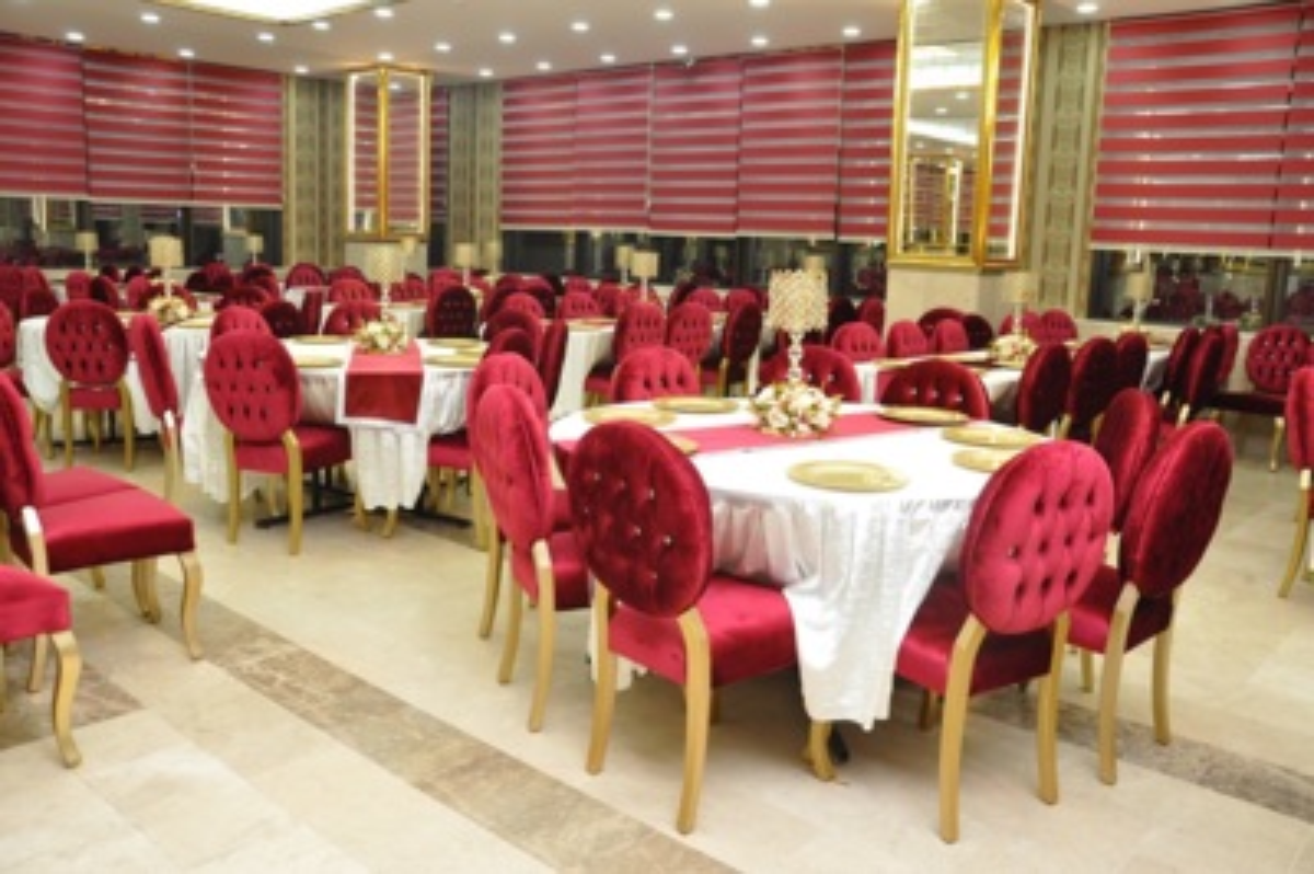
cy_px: 437
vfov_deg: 41.6
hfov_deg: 59.5
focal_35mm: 32
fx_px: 1149
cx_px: 657
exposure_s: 1/60
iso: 800
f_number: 5.6
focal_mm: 21
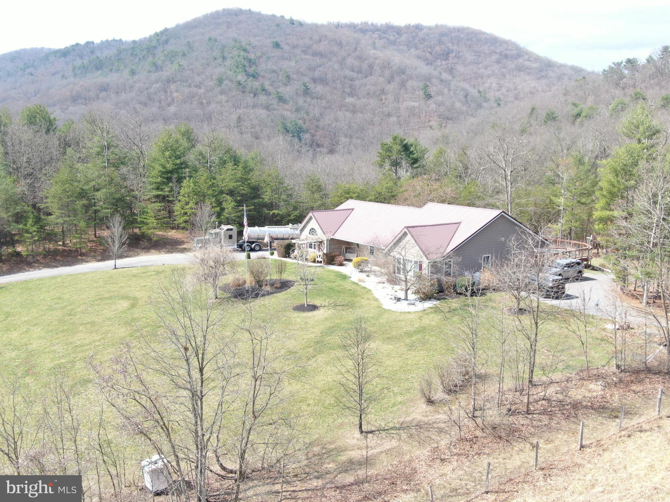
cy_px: 251
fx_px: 755
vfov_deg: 36.8
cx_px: 335
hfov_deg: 47.9
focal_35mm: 39
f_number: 3.4
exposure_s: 1/240
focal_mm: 6.77
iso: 100
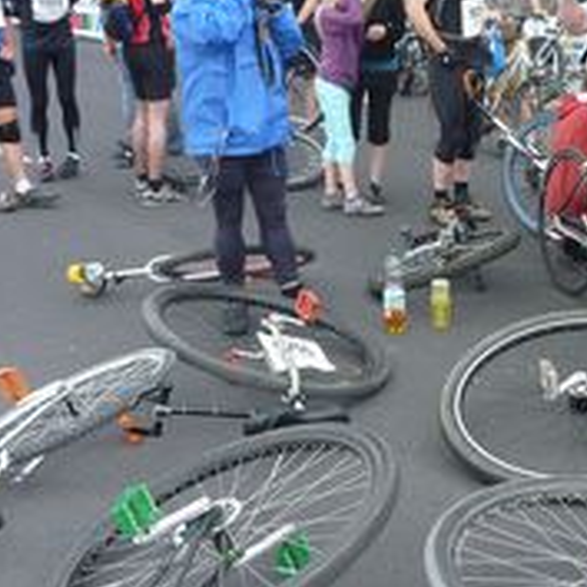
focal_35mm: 56
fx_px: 1074
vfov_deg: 30.6
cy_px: 302
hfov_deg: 29.6
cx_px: 494
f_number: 3.3
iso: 80
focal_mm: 4.9
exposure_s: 1/80
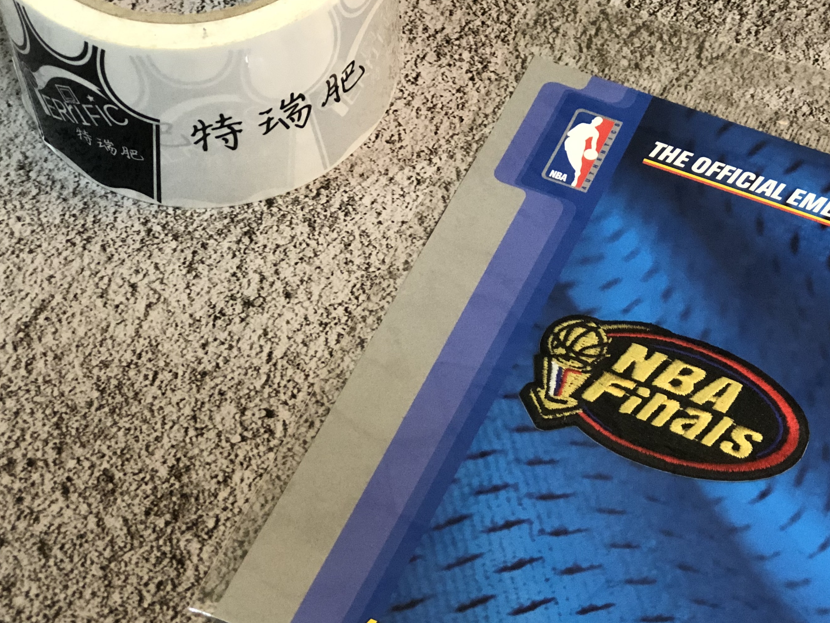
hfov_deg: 22.7
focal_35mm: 86
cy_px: 411
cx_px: 560
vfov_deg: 17.1
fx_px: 2062
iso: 320
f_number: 2.8
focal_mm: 6.6
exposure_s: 1/30
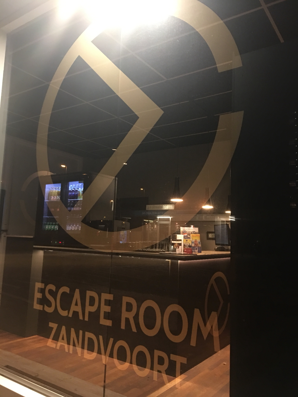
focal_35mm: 29
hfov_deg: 48.2
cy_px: 198
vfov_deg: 61.7
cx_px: 149
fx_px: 333
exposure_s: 1/8
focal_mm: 4.15
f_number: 2.2
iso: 125
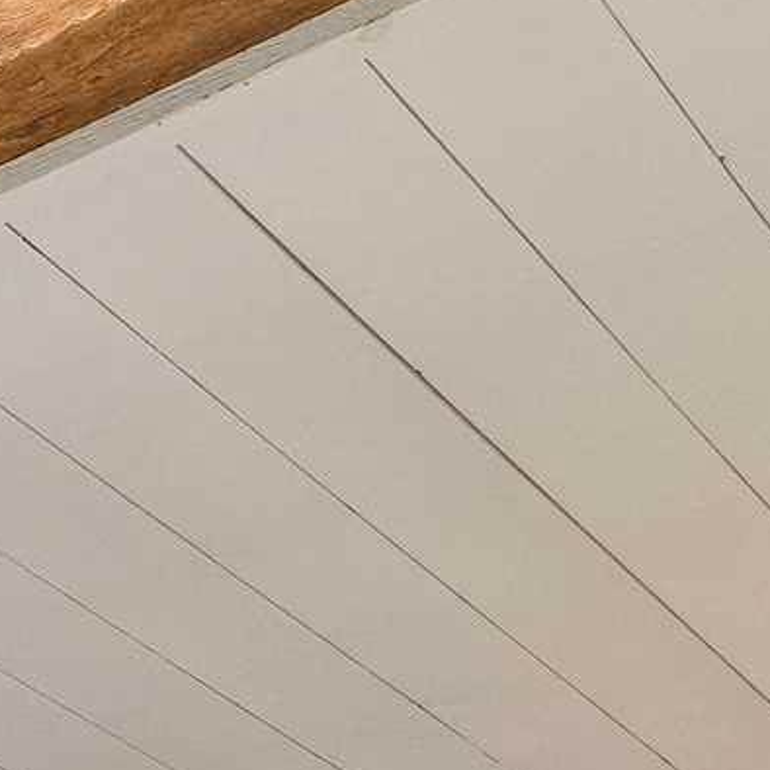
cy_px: 1832
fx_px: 2668
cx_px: -1436
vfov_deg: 12.8
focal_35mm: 106
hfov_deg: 11.3
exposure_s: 1/15
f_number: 8
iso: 800
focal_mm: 16
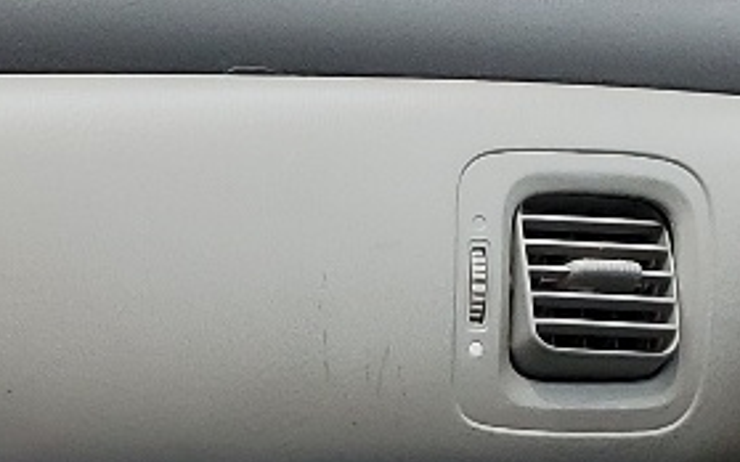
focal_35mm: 158
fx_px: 3185
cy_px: 767
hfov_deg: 11.8
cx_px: -759
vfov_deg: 8.1
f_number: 1.5
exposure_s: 1/1111
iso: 50
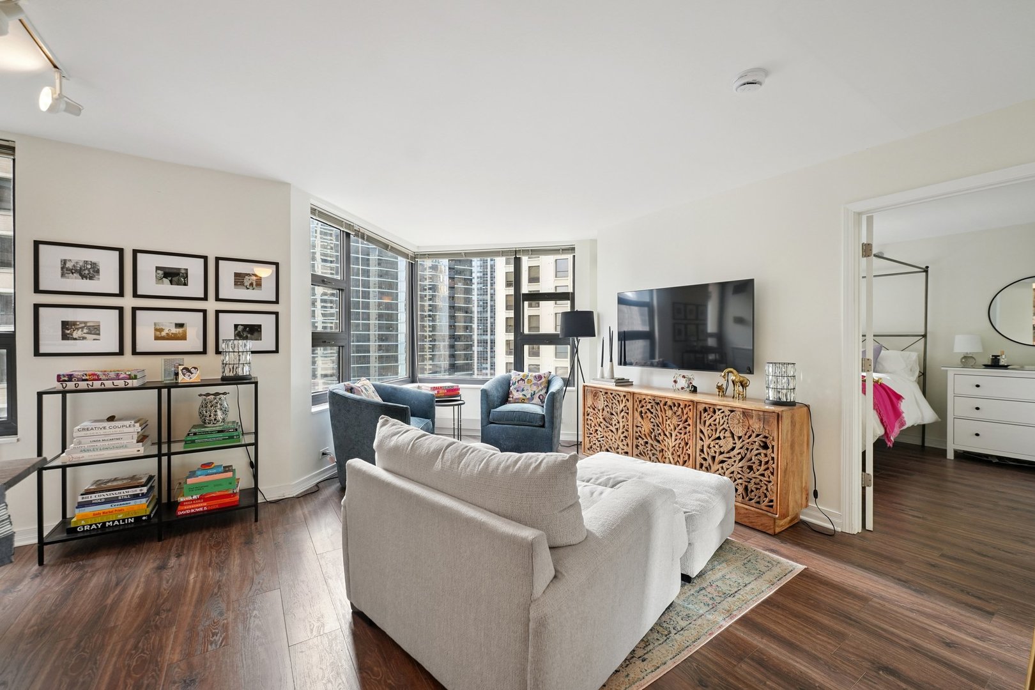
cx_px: 518
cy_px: 345
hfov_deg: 104.3
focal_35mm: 14
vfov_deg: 81.2
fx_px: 402
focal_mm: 14
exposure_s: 1/80
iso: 400
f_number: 4.5
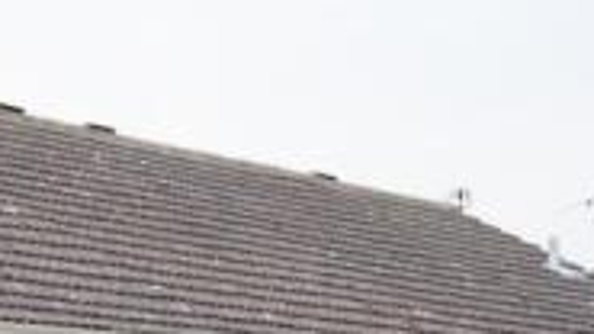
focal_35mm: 100
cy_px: 490
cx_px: -220
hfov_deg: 19.4
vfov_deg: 11.6
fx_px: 1575
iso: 160
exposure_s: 1/125
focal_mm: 18
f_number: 4
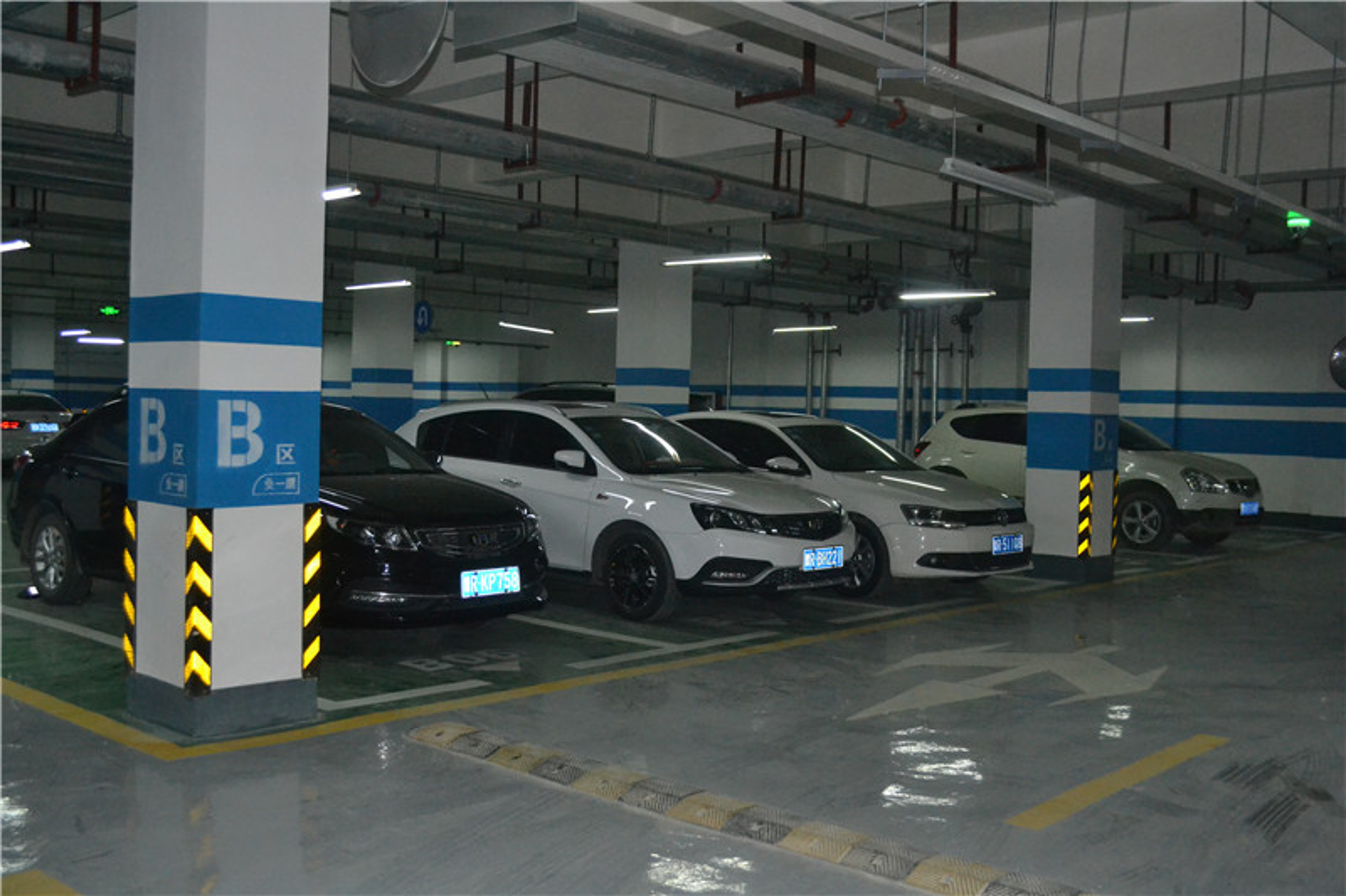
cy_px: 448
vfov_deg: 36.9
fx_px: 1346
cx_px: 673
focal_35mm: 36
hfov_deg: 53.1
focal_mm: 24
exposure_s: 1/60
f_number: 4
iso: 3200
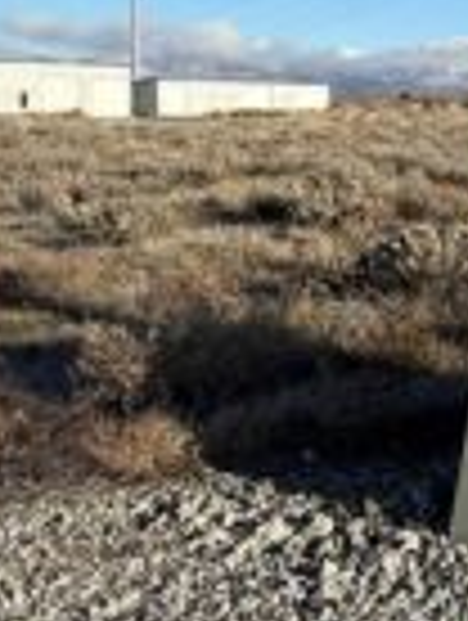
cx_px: 634
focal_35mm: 54
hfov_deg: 23.4
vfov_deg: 34.7
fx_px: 970
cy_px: 155
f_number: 2.2
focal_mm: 2.22
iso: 50
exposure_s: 1/2611
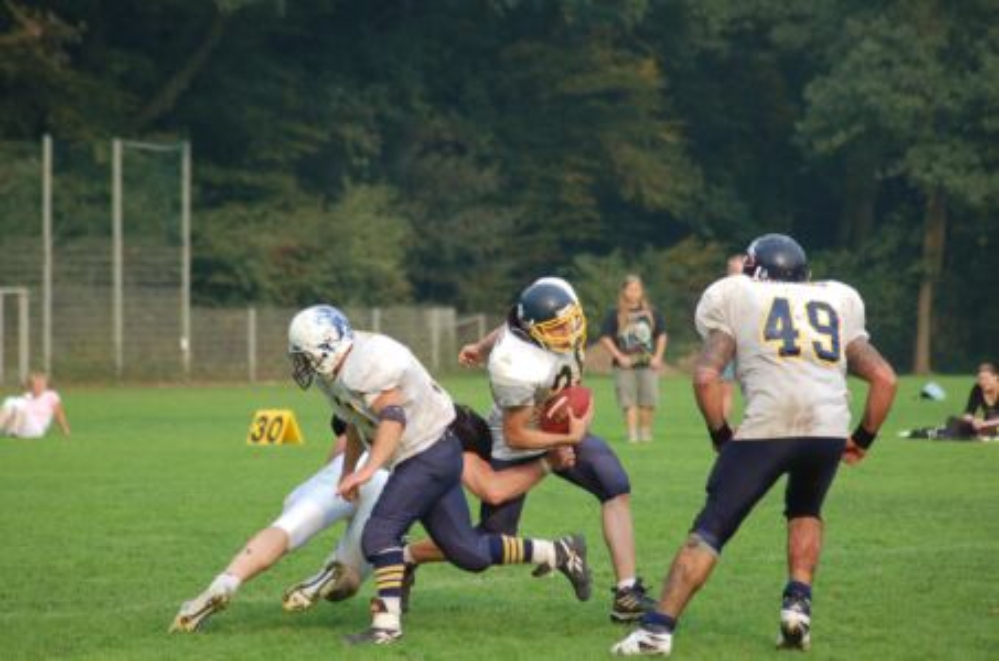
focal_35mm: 225
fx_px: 6231
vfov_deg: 6.1
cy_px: 330
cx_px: 500
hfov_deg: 9.2
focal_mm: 150
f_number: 4.5
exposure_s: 1/800
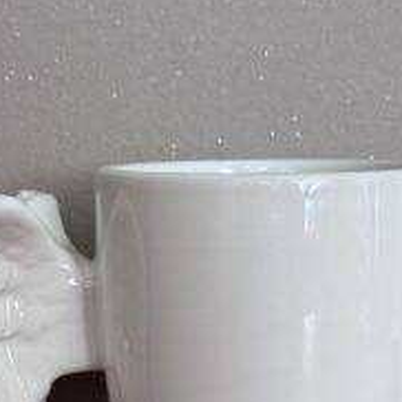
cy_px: 362
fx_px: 1222
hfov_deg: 18.7
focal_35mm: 93
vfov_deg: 18.4
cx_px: 210
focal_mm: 6.76
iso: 100
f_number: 1.78
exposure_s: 1/104
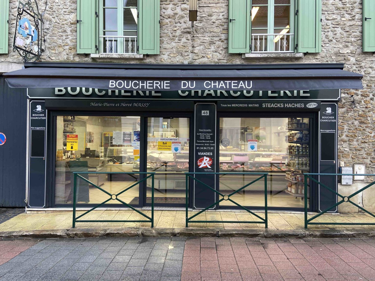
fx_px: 282
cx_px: 188
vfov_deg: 53.1
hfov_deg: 67.3
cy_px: 140
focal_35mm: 26
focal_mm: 4.25
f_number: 1.8
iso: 64
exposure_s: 1/100
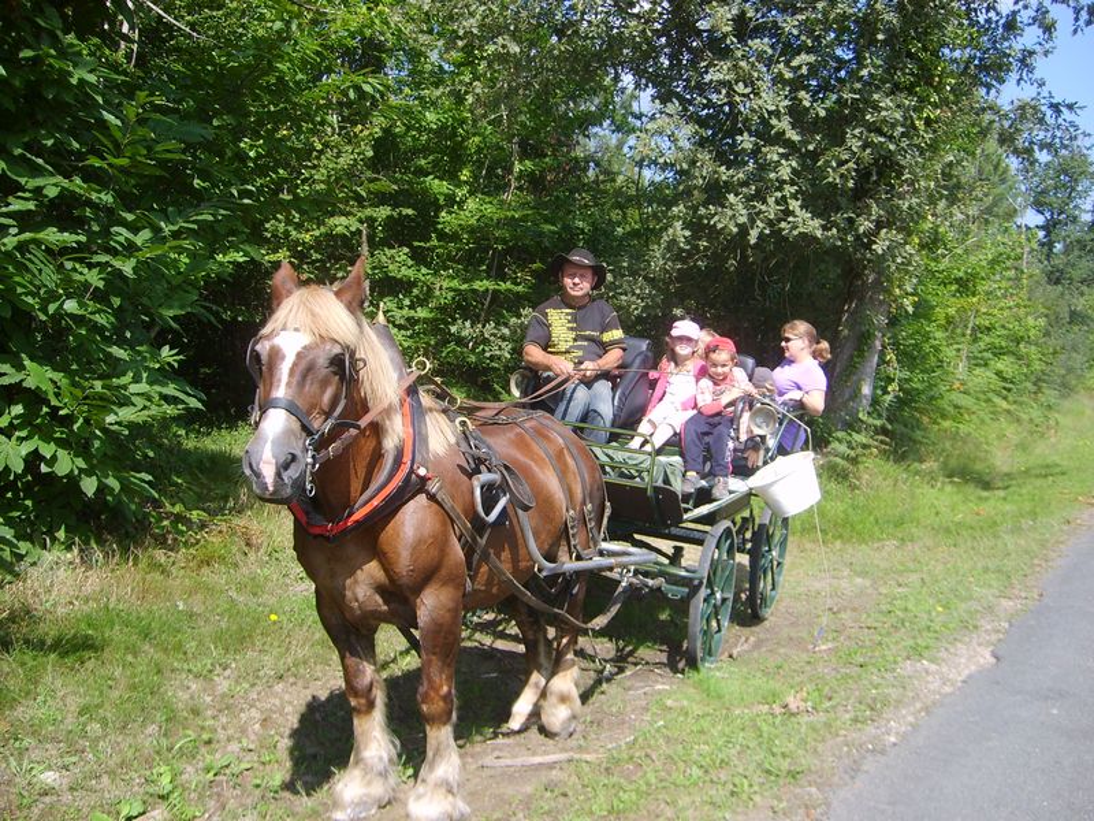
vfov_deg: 40.7
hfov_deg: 52.6
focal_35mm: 35
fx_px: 1106
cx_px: 547
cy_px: 410
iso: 50
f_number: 2.8
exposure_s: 1/750
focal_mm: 5.8
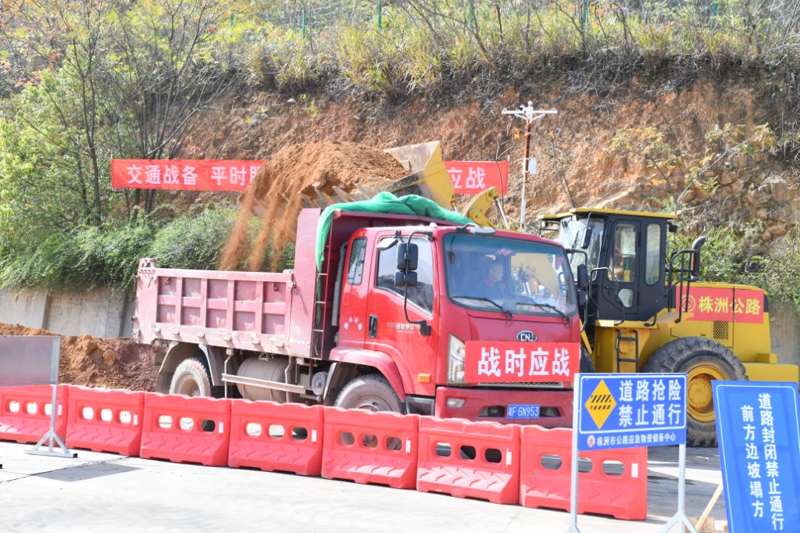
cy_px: 266
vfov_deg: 24.2
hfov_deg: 35.7
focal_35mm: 56
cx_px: 400
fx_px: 1244
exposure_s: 1/125
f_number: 5.6
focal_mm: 56
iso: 100
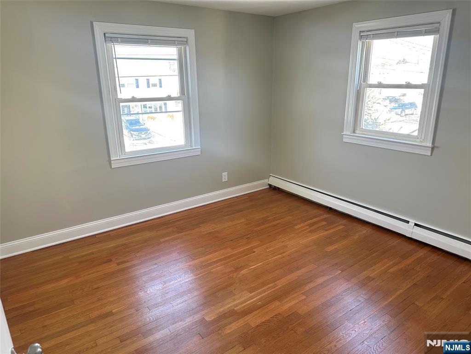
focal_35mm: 24
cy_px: 177
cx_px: 236
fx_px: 327
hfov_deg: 71.6
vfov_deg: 56.8
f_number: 1.78
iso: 80
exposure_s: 1/193
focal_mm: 6.86
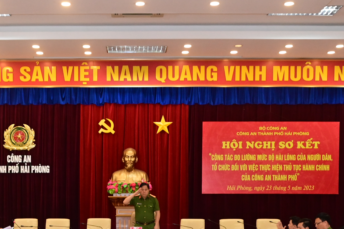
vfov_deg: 19.2
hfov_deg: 28.7
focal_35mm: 70
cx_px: 116
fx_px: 669
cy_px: 194
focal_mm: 26
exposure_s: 1/200
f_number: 4
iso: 2500
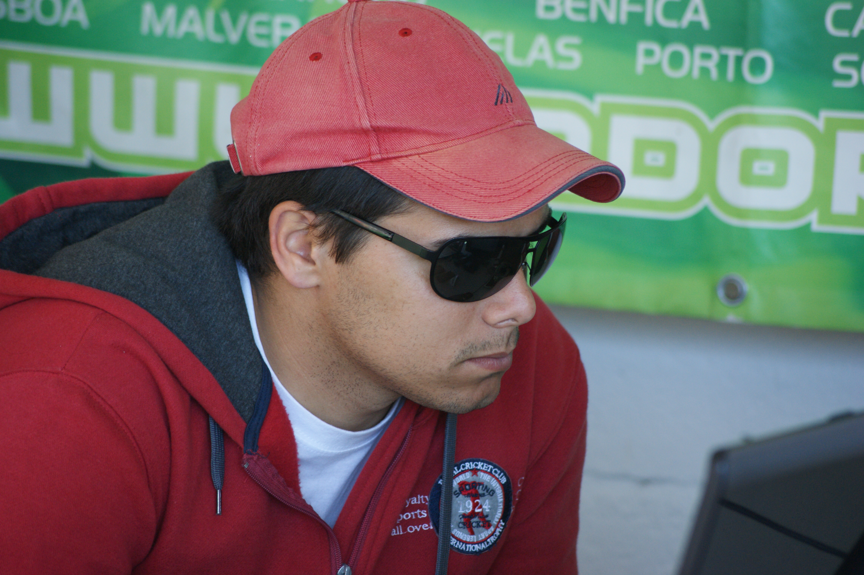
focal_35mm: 240
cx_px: 432
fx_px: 5756
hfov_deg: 8.6
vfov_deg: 5.7
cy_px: 288
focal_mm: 160
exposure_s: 1/160
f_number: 5
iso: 400
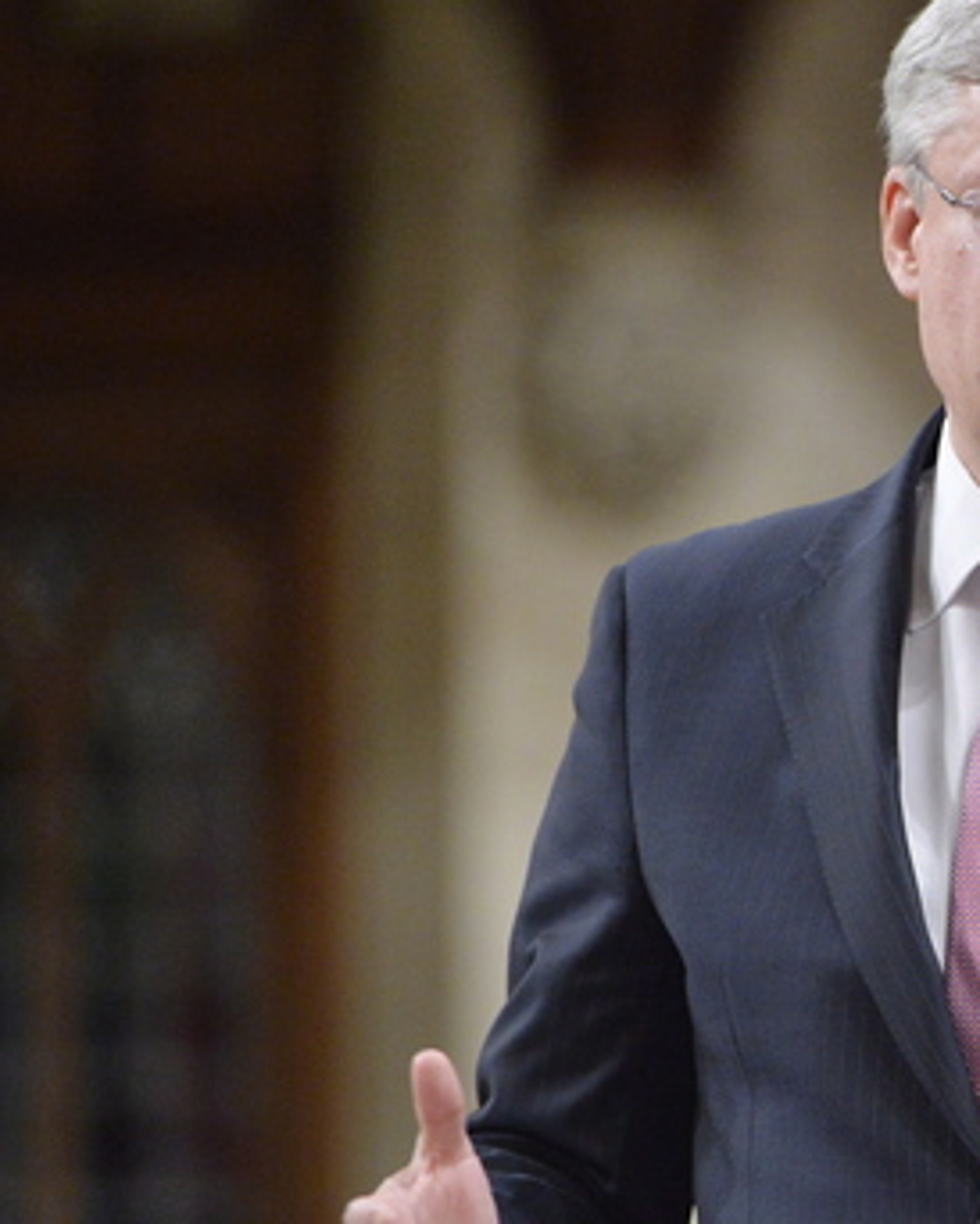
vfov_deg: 3.6
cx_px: 1023
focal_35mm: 544
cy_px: 669
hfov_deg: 2.8
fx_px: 19705
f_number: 4
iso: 5000
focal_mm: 310
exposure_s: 1/160
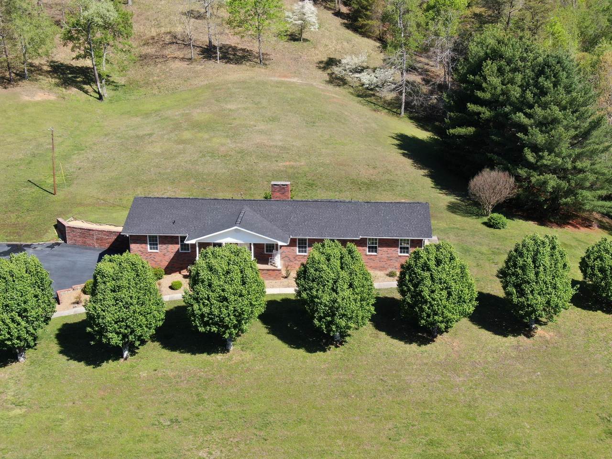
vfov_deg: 30.3
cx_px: 306
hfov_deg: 39.7
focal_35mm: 48
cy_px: 230
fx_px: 849
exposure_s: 1/400
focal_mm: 8.6
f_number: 3.8
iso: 100
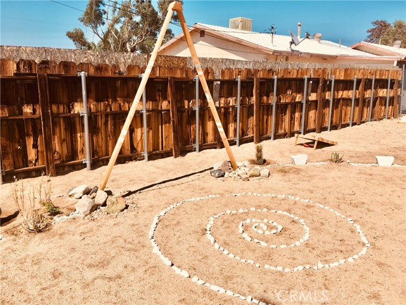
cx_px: 203
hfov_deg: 61.7
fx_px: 340
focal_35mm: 29
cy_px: 152
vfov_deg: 48.2
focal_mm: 4.15
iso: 25
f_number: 2.2
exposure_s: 1/2564
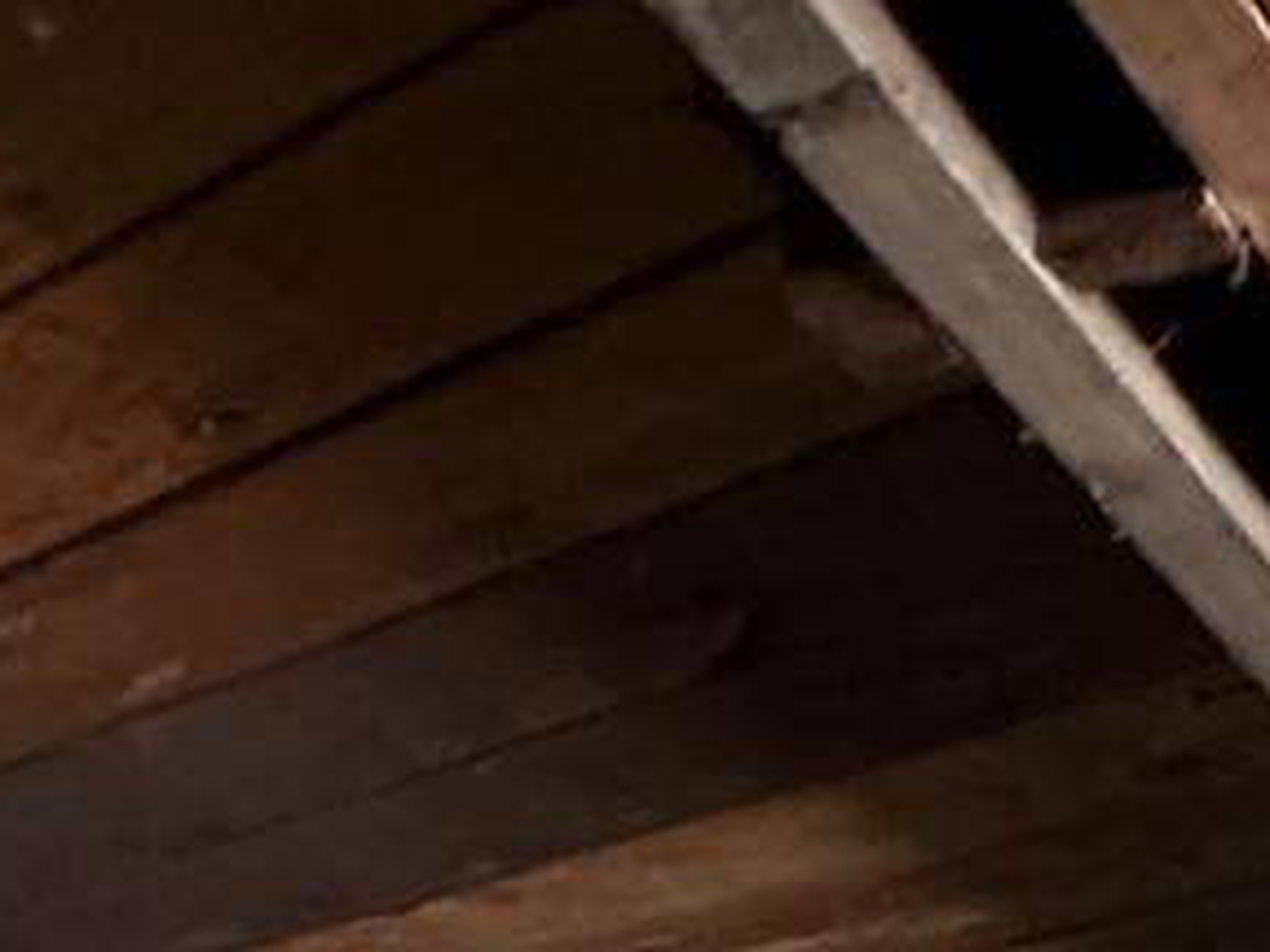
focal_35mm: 73
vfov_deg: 13.6
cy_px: 2373
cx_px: -485
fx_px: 2678
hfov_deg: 23.0
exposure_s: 1/60
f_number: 2.2
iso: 500
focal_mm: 2.22
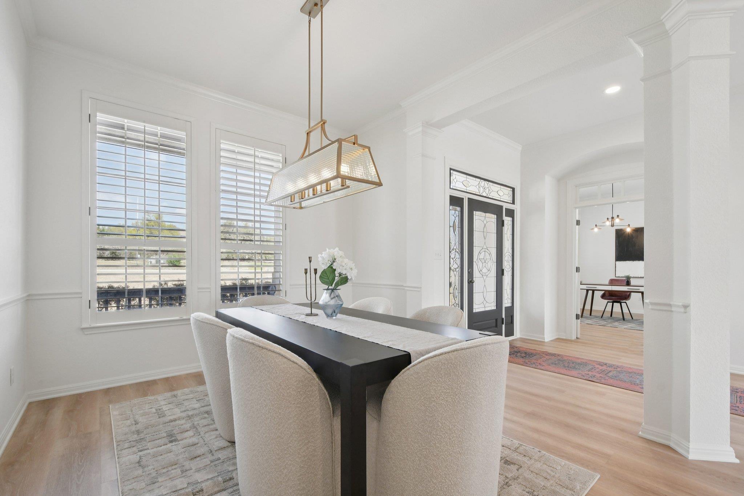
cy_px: 248
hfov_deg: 100.4
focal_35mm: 15
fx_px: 310
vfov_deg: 77.3
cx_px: 372
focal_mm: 10
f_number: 8
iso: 400
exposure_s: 1/100
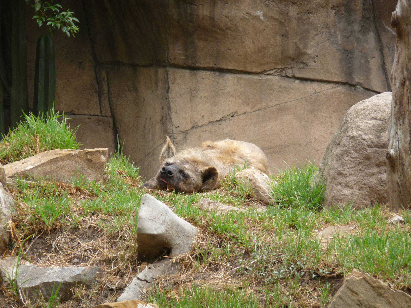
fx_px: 3324
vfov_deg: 5.3
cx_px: 206
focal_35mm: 280
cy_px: 154
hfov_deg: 7.1
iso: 125
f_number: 4.9
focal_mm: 47
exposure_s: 1/60
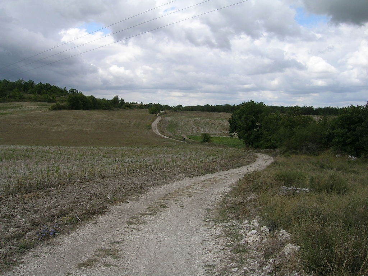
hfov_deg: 52.6
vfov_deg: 40.7
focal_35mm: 35
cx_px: 184
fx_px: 372
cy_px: 138
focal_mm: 5.4
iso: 50
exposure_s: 1/423
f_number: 4.8
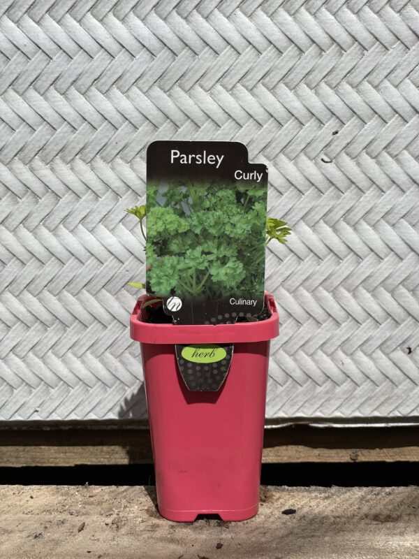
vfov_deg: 36.8
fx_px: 839
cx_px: 210
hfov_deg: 28.0
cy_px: 280
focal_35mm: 52
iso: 32
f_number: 2
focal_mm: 6
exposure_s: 1/1653
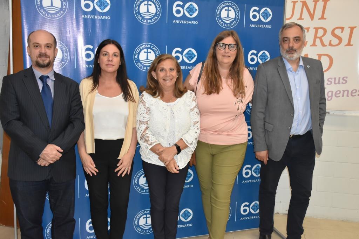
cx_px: 180
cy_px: 120
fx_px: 359
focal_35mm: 36
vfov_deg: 36.9
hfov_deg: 53.1
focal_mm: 24
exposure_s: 1/80
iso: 1600
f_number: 5.6
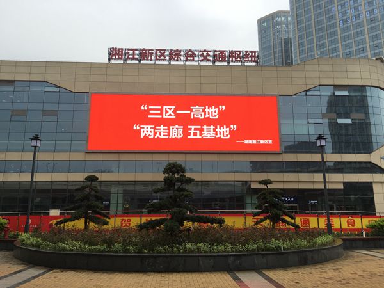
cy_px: 144
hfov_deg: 61.7
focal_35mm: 29
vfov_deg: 48.2
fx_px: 322
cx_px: 192
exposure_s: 1/227
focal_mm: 4.15
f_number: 2.2
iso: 25
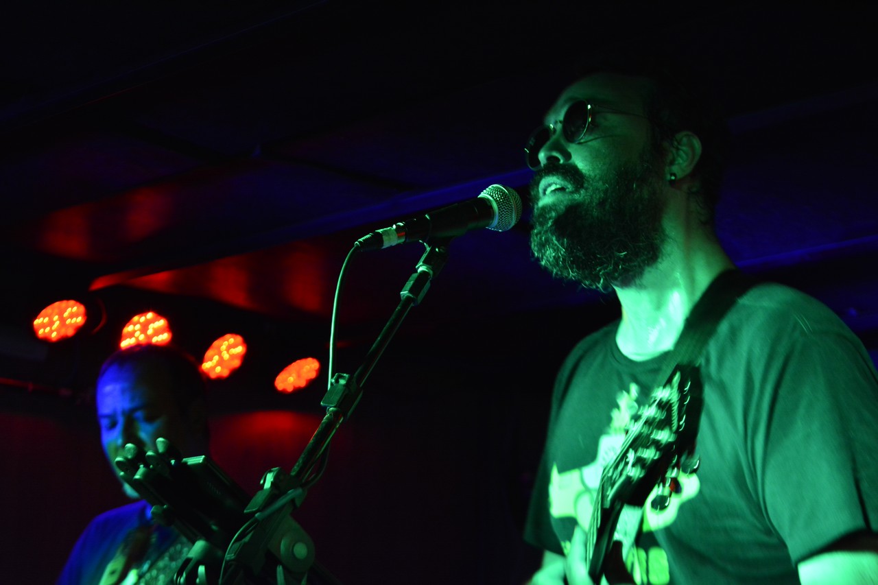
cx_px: 439
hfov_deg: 24.6
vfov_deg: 16.5
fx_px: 2012
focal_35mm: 82
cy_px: 292
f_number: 5.6
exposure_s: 1/20
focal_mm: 55
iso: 1250
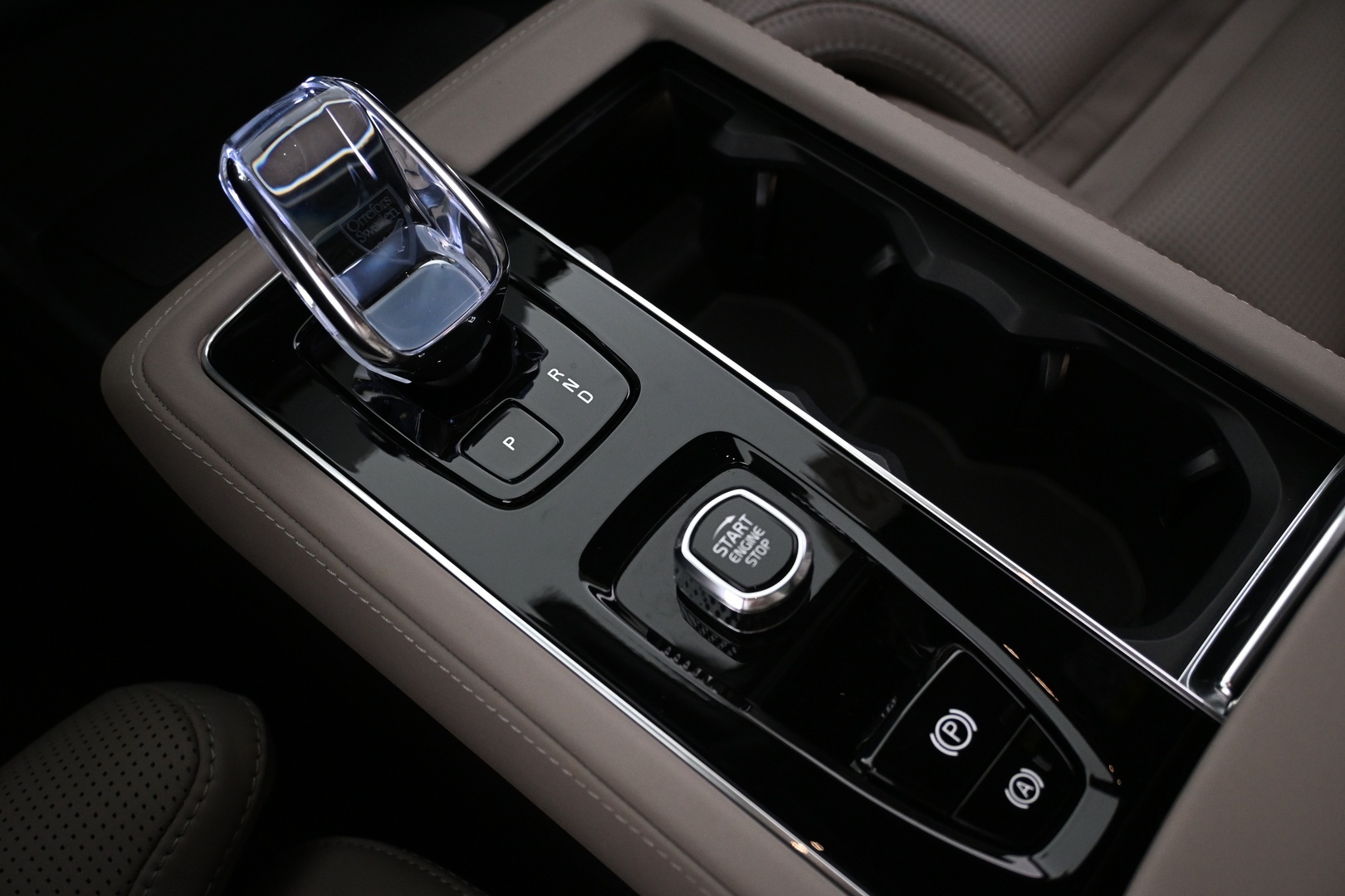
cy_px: 448
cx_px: 672
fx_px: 1205
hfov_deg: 58.3
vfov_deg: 40.8
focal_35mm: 32
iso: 1600
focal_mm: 21.5
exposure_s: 1/30
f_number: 4
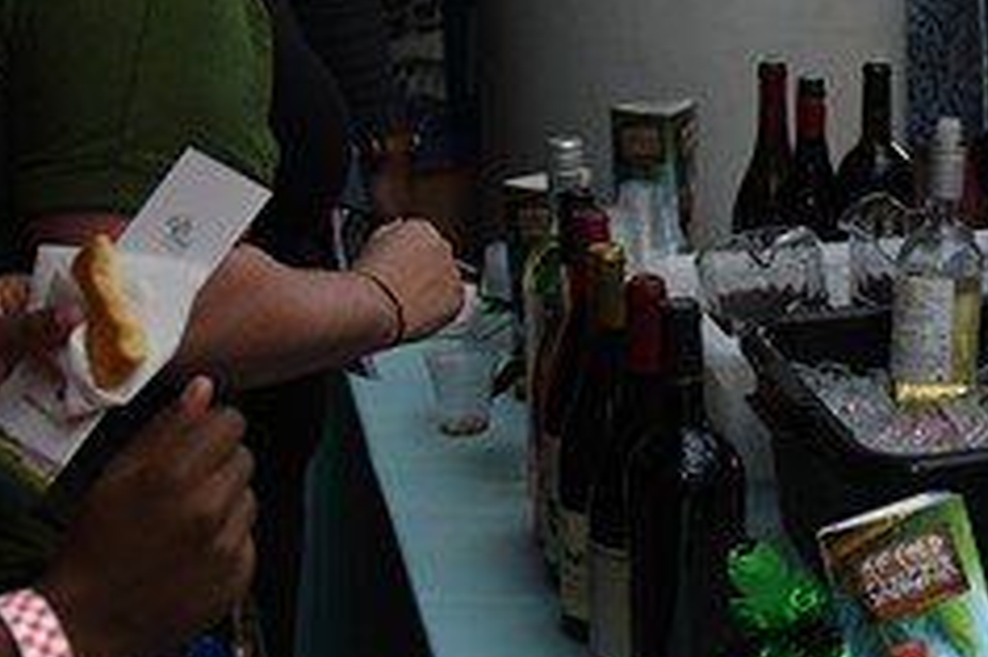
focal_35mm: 84
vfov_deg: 15.8
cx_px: 1059
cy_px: -52
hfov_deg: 22.9
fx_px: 2304
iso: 1000
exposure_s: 1/125
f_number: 3.2
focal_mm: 24
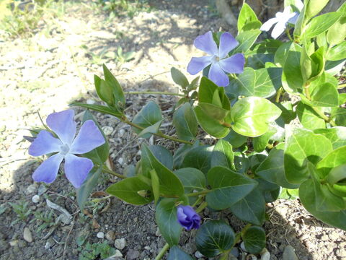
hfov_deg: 42.9
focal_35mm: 44
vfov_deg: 32.9
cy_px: 130
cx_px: 173
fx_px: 440
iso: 100
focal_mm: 6
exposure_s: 1/250
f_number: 3.5
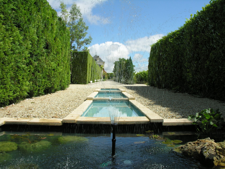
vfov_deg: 40.7
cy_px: 84
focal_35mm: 35
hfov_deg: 52.6
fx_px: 227
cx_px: 112
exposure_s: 1/125
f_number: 8
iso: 50
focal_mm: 8.9
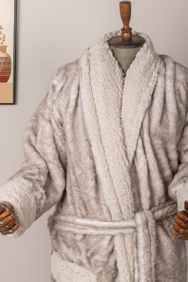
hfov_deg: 11.8
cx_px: 68
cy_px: 171
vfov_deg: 17.6
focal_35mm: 116
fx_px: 908
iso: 100
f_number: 10
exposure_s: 1/160
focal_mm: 85
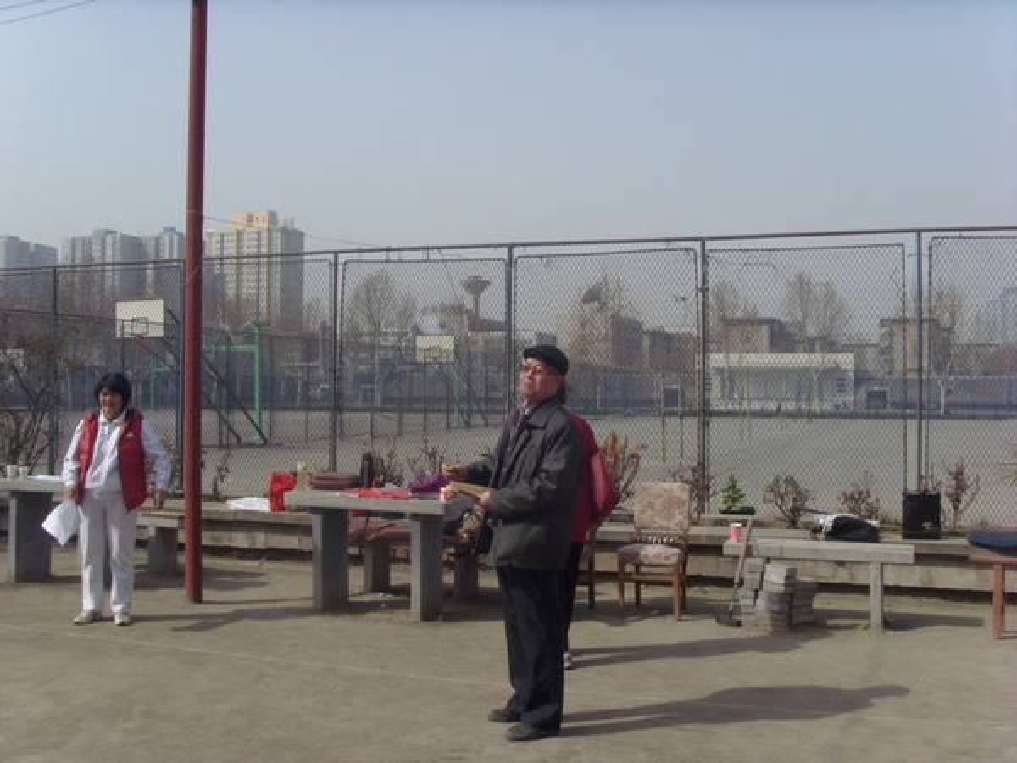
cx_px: 508
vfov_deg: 39.7
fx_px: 1058
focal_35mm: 36
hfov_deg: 51.4
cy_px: 382
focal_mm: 6
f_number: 5.5
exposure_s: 1/500
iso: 80
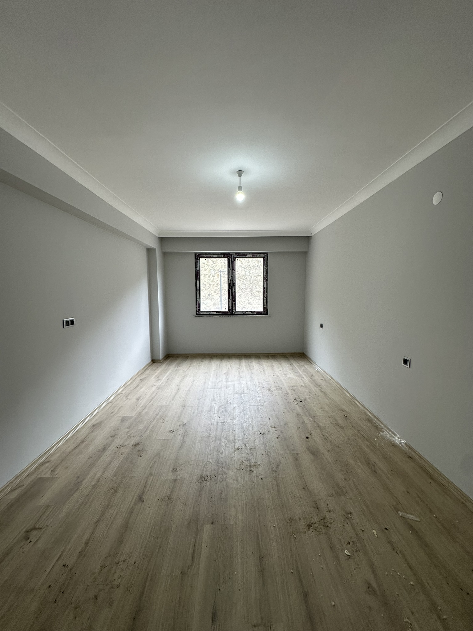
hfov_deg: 85.7
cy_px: 316
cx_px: 236
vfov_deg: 102.1
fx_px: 255
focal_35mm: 14
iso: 125
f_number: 2.2
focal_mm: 2.22
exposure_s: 1/100
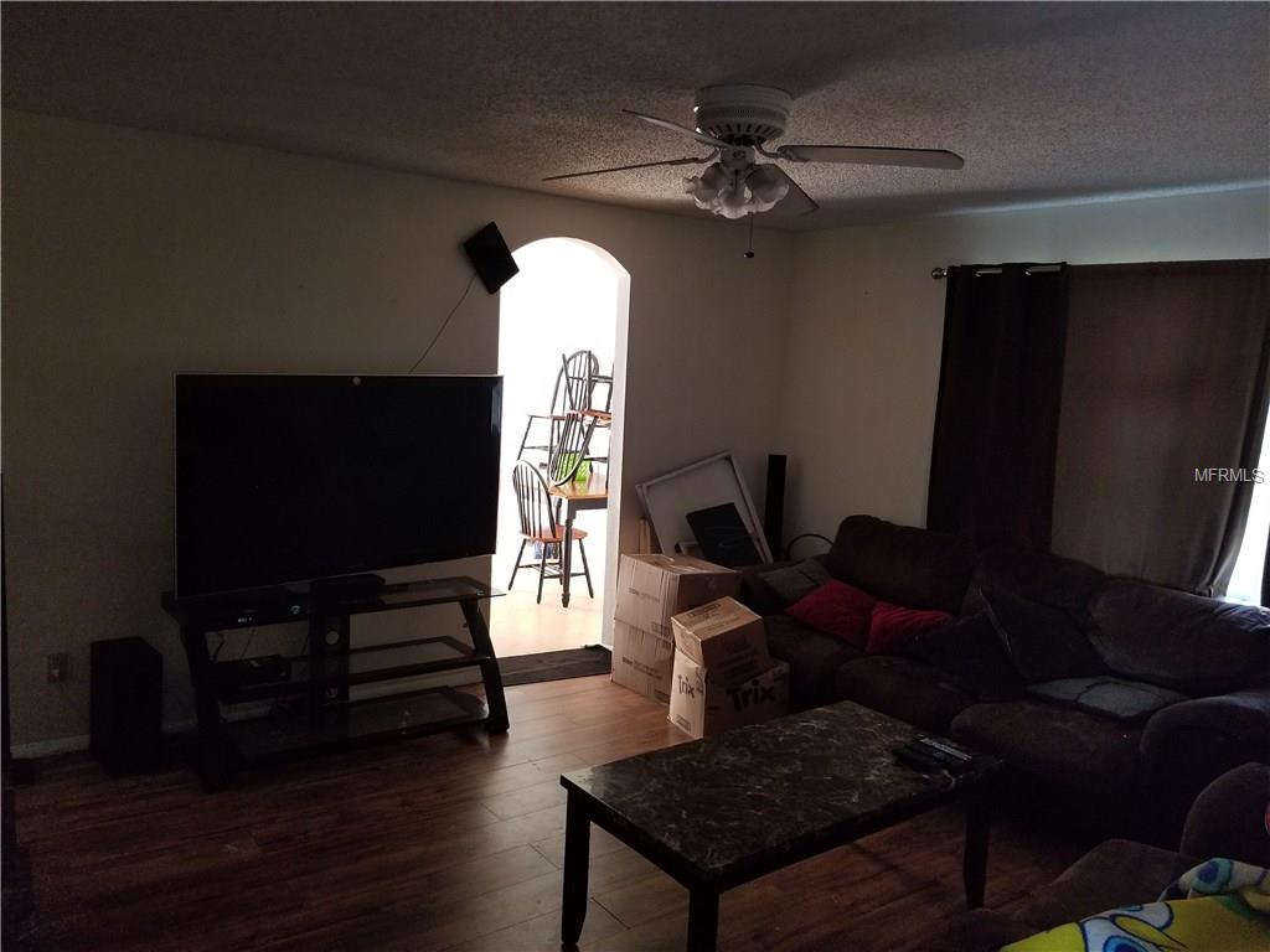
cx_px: 635
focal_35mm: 26
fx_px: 954
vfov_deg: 53.1
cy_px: 476
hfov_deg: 67.3
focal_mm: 4.25
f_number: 1.7
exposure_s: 1/50
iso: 400
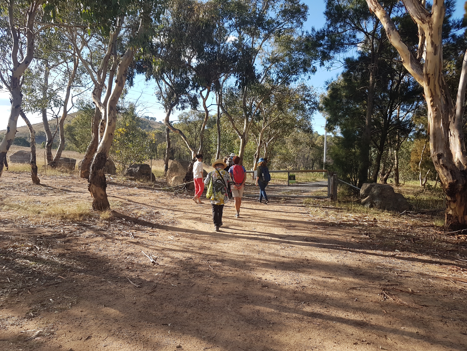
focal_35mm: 26
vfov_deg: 53.1
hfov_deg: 67.3
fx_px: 351
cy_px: 176
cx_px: 234
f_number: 1.7
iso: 40
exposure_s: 1/884
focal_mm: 4.2
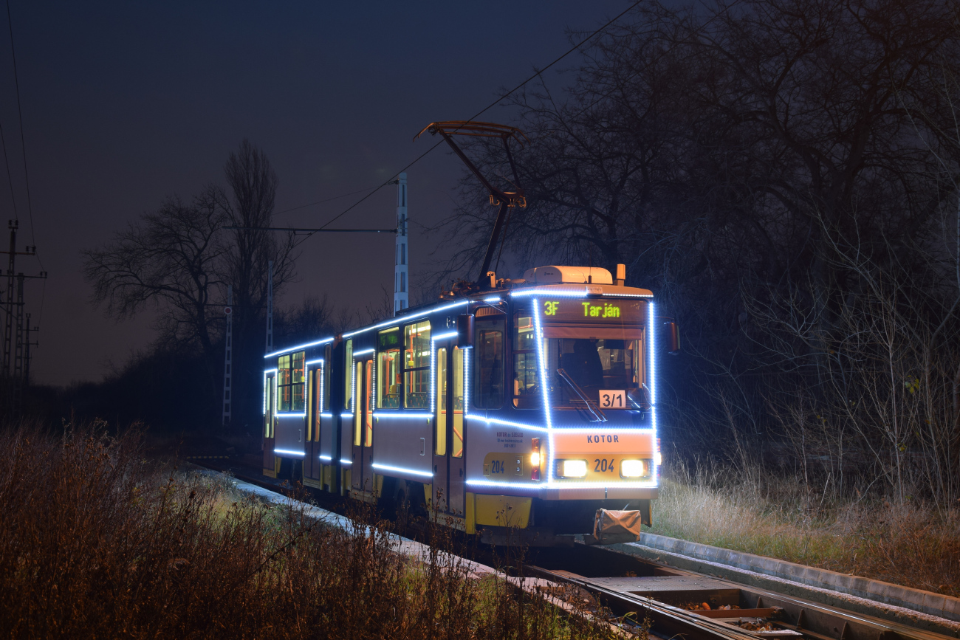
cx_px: 480
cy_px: 320
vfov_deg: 26.5
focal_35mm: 51
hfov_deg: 38.9
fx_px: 1360
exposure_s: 1.3
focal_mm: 34
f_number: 6.3
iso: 200
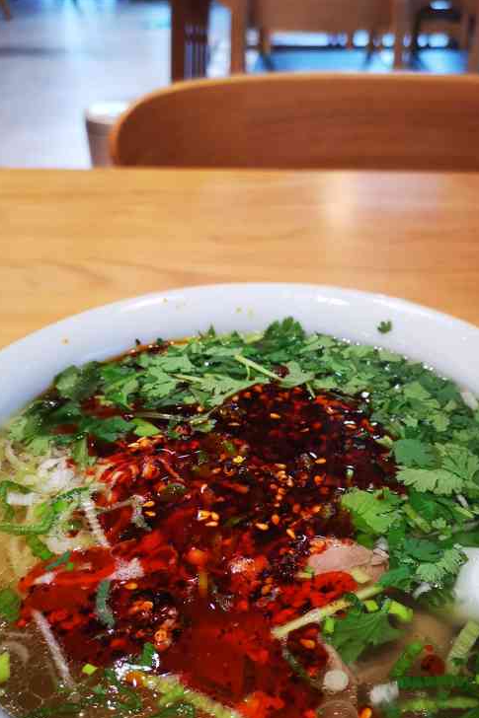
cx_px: 277
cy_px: 442
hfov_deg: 36.8
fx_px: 719
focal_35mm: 36
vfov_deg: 52.7
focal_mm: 4.75
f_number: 1.8
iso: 200
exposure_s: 1/100
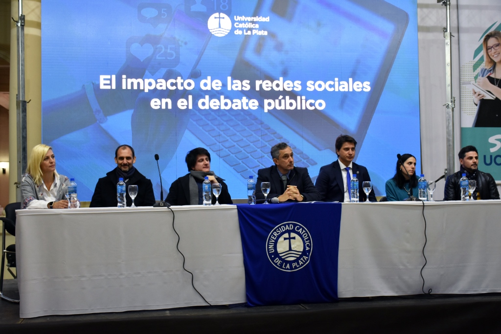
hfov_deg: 43.6
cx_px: 250
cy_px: 167
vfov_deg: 29.9
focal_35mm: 45
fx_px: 626
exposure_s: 1/80
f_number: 4.5
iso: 800
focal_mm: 30
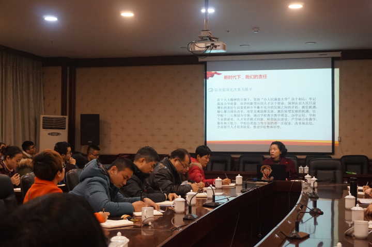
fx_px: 542
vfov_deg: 25.7
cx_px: 186
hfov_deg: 37.9
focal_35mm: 52
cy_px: 124
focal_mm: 35
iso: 2000
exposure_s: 1/100
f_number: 5.6
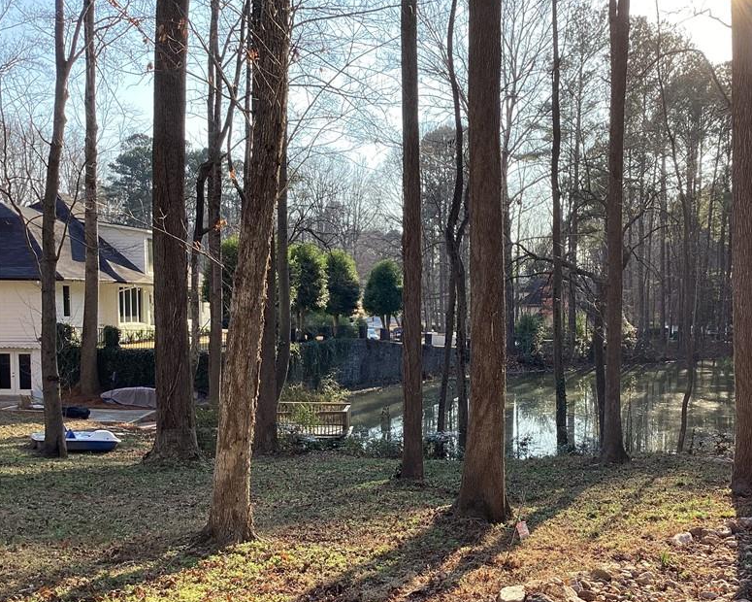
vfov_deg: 37.2
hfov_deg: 45.2
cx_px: 491
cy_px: 364
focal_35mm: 40
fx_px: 890
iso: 25
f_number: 2.4
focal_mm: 3.3
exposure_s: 1/222
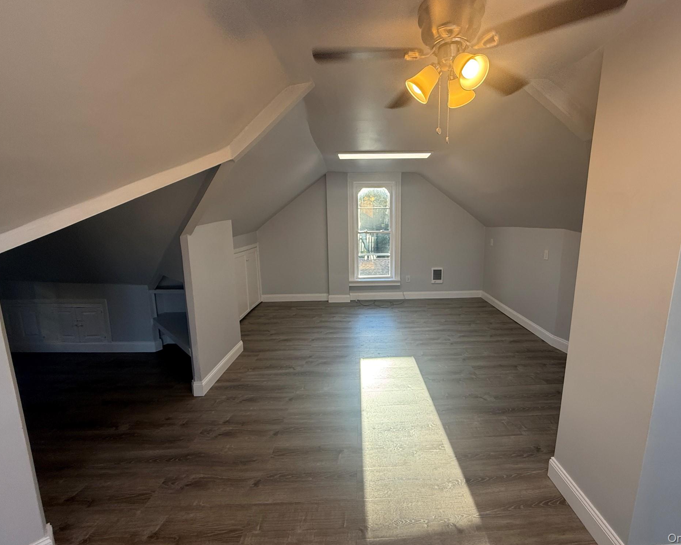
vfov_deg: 84.0
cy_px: 266
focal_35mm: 15
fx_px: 302
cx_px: 368
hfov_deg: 96.6
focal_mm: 2.22
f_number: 2.2
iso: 80
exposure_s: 1/120
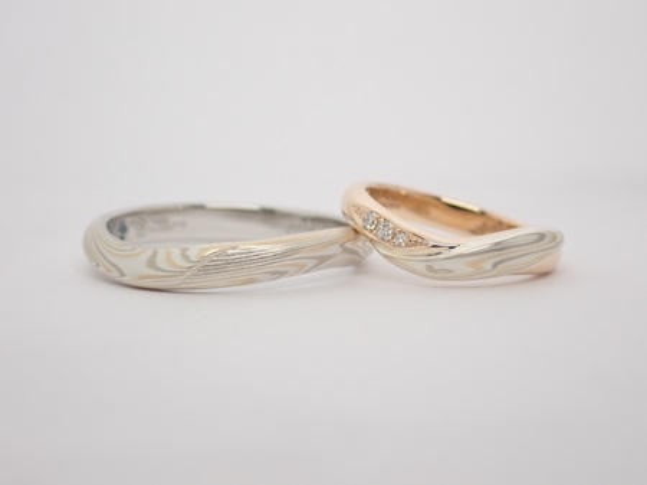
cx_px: 324
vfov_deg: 19.1
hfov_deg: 25.3
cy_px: 242
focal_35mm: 77
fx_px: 1438
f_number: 4.1
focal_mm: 13.65
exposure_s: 1/125
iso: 200
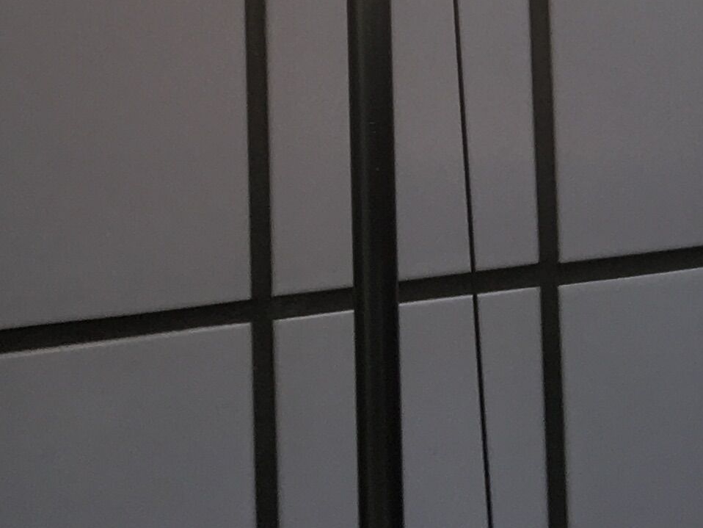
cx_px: 564
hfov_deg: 16.0
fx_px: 2478
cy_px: -540
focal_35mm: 122
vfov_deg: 11.0
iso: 25
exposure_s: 1/45
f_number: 2.2
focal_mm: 4.15
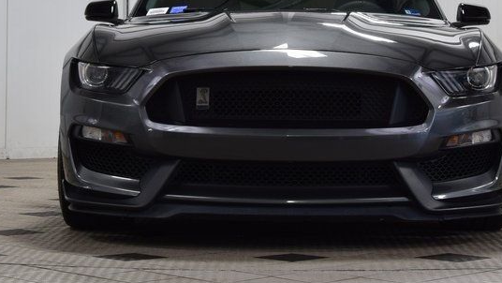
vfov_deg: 10.6
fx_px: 1518
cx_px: 288
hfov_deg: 18.8
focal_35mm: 114
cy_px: 87
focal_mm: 38
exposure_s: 1/25
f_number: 7.1
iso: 400
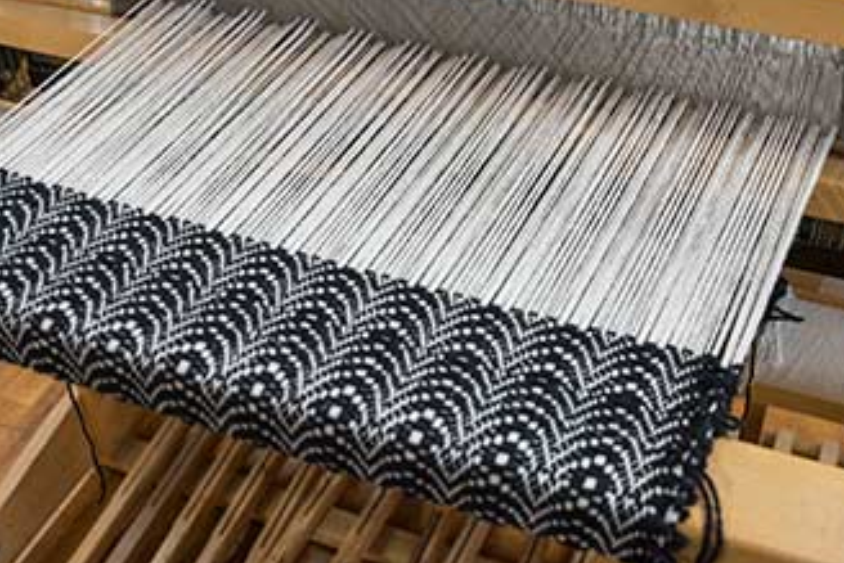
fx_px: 1243
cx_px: 476
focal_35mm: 53
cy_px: 140
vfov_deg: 25.2
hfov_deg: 37.4
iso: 800
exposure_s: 1/125
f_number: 5.6
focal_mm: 30
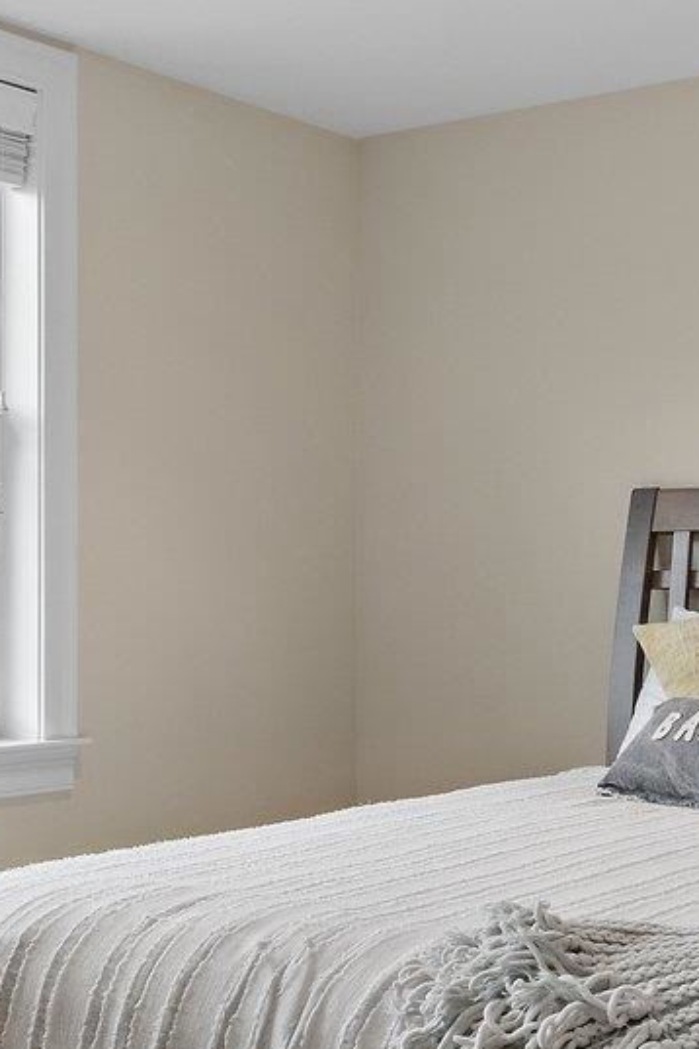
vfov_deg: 32.9
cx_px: 287
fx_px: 1776
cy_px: 566
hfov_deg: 22.2
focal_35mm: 61
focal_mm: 10.5
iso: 500
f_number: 8
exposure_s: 1/3
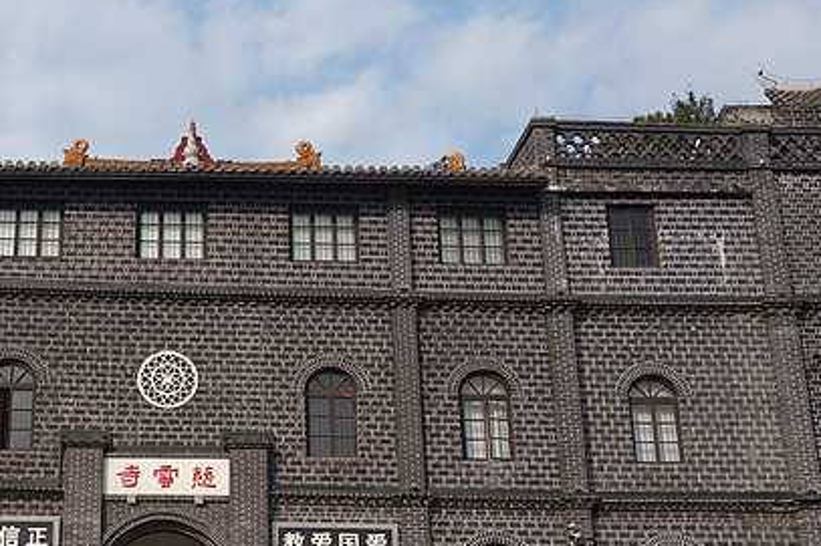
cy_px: 386
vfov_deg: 24.4
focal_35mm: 55
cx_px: 194
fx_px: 1254
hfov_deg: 35.4
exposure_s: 1/640
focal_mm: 10.4
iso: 125
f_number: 5.6
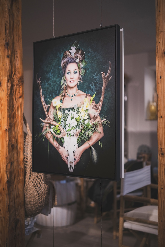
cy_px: 124
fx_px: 282
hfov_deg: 32.6
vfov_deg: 47.4
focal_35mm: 41
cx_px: 82
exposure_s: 1/450
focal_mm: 27
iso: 200
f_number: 1.2
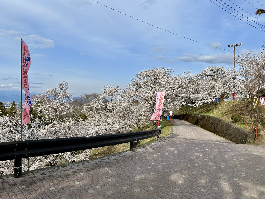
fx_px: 199
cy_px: 100
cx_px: 132
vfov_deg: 53.1
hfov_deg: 67.3
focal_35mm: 26
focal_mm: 5.7
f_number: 1.5
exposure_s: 1/3571
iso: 50
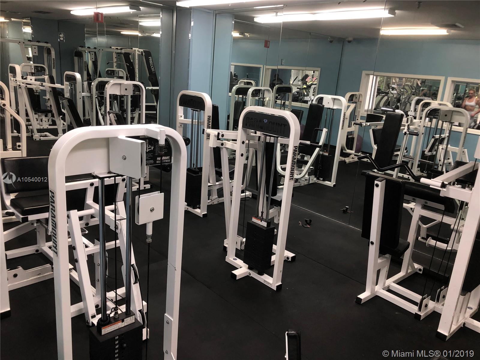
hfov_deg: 63.4
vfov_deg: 49.7
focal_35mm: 28
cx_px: 240
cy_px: 180
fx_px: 388
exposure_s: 1/15
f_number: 1.8
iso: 40
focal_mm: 3.99
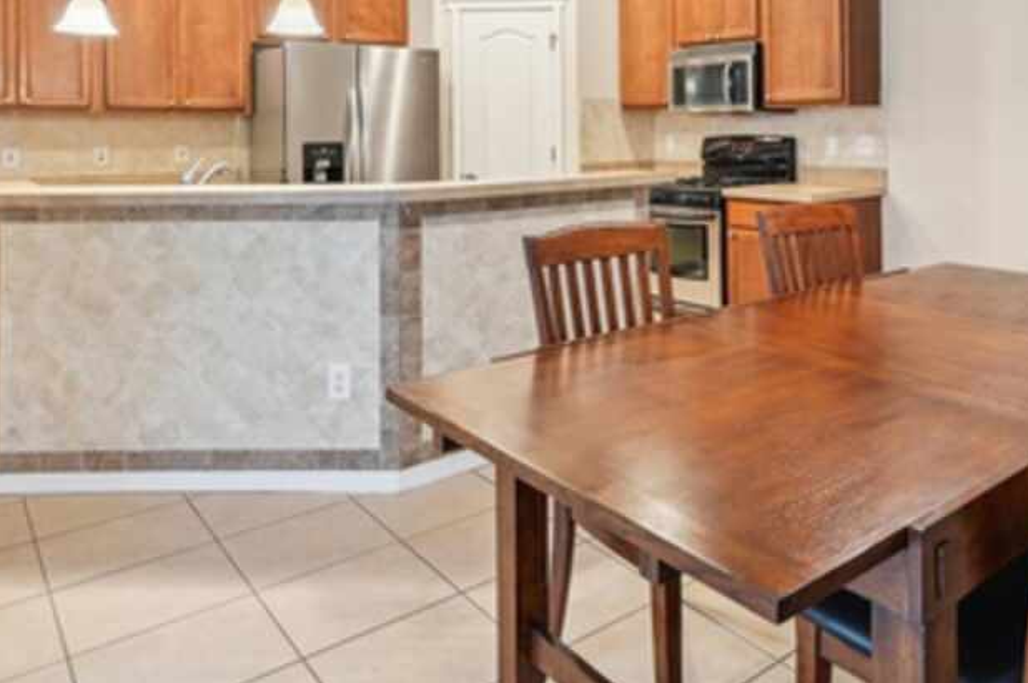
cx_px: 732
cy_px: 121
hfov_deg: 61.2
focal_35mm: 29
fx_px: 827
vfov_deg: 42.5
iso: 400
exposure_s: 1/5
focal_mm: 14
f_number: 8
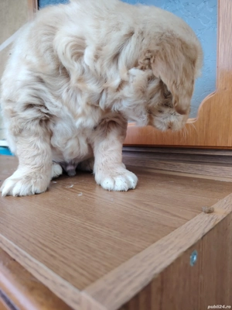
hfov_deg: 56.8
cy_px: 155
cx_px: 116
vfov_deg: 71.6
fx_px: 214
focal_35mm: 24
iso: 316
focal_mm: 5.25
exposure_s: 1/100
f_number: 1.75
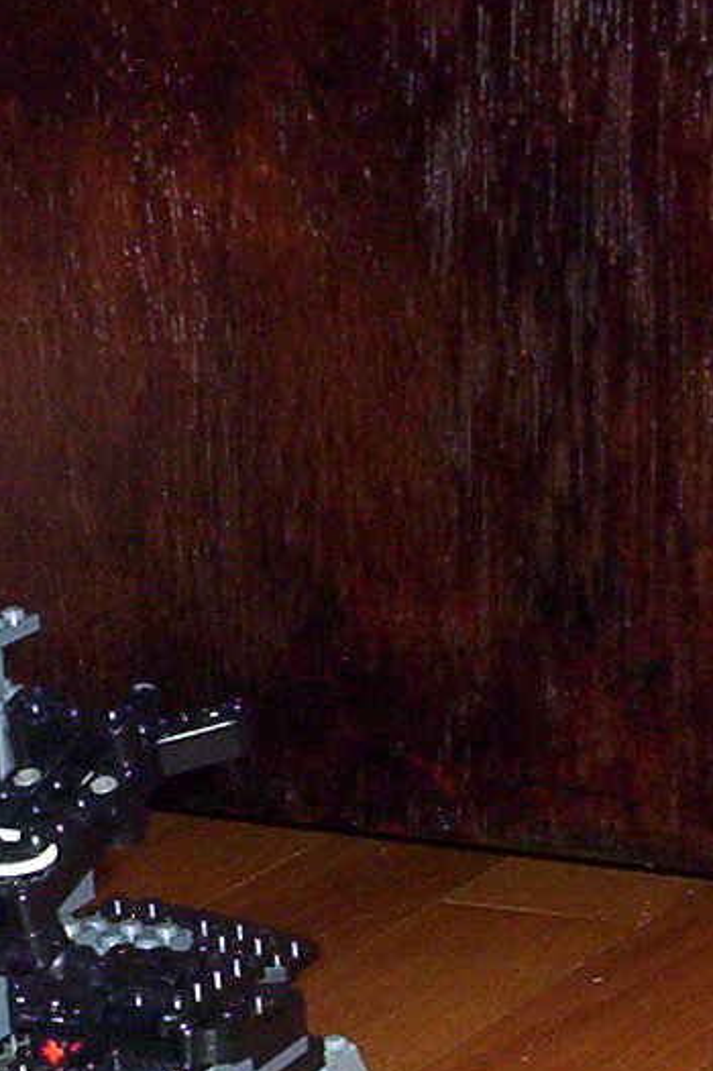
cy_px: 823
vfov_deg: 16.6
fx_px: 3659
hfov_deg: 11.1
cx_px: 96
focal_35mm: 123
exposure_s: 1/60
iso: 140
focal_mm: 4.99
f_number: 4.5
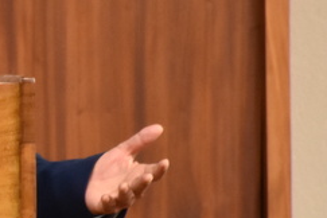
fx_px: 8038
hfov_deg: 2.3
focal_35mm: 885
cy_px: 190
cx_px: -231
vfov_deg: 1.6
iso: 1000
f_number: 5.6
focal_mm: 140
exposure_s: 1/100
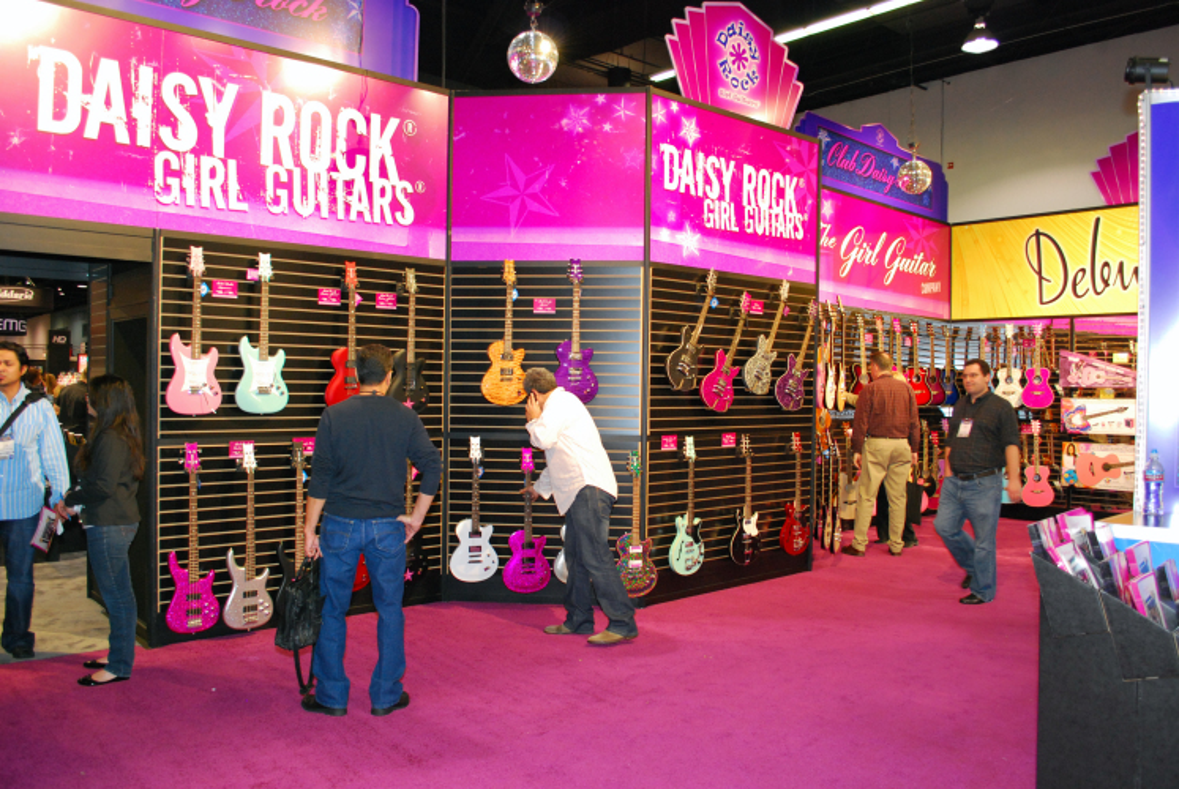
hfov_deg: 67.3
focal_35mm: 27
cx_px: 590
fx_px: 885
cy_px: 394
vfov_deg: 48.0
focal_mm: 18
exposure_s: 1/60
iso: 640
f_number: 4.5
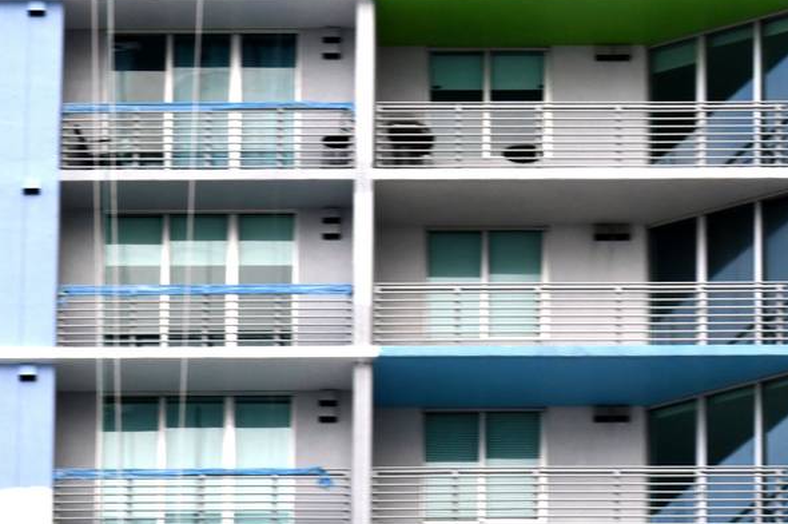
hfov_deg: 3.8
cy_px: -164
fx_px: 11850
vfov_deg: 2.5
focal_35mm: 542
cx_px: 864
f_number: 16
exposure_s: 1/160
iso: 400
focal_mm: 200
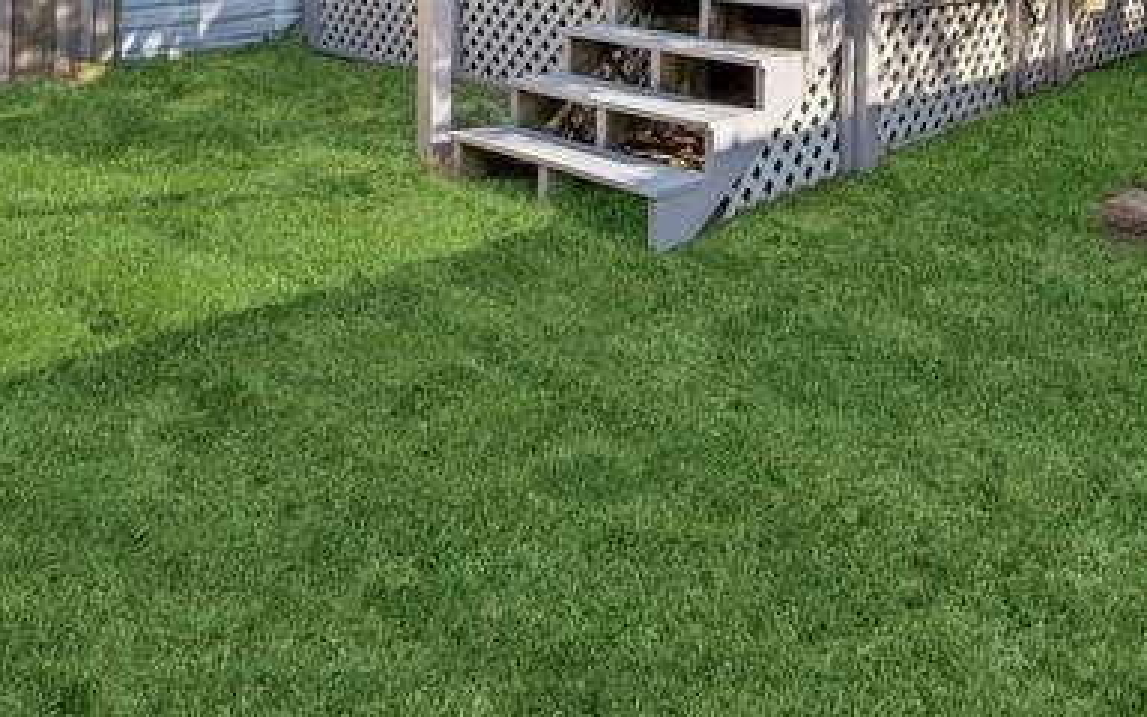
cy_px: -152
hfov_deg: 51.4
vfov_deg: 28.9
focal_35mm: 38
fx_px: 1188
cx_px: 657
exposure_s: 1/320
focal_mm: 14
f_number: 8
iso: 100
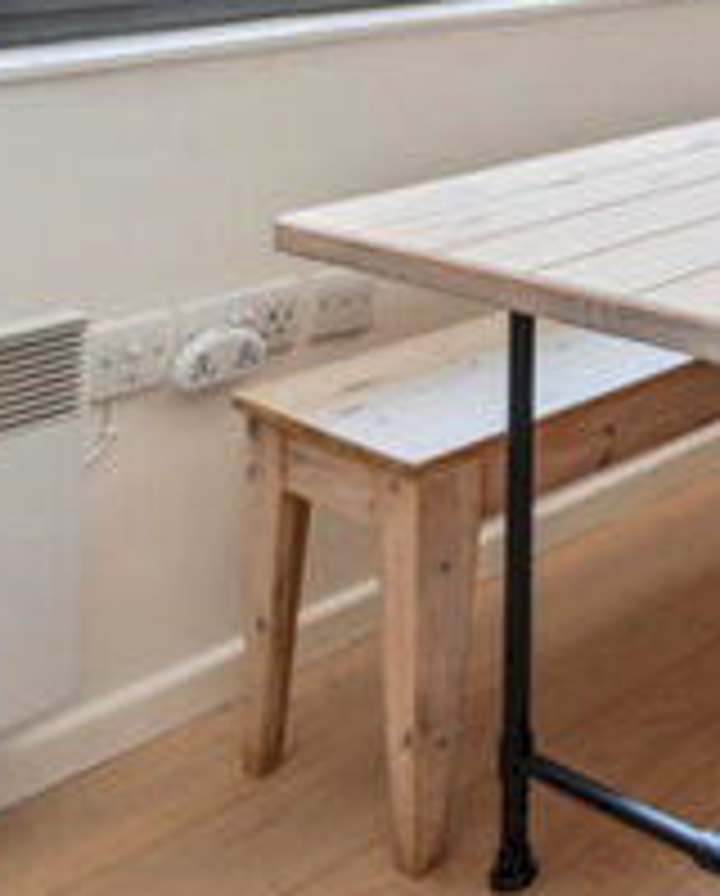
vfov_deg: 29.6
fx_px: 1487
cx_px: 1008
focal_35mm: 56
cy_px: -133
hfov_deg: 23.2
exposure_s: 1/60
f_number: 11
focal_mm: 17
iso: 400
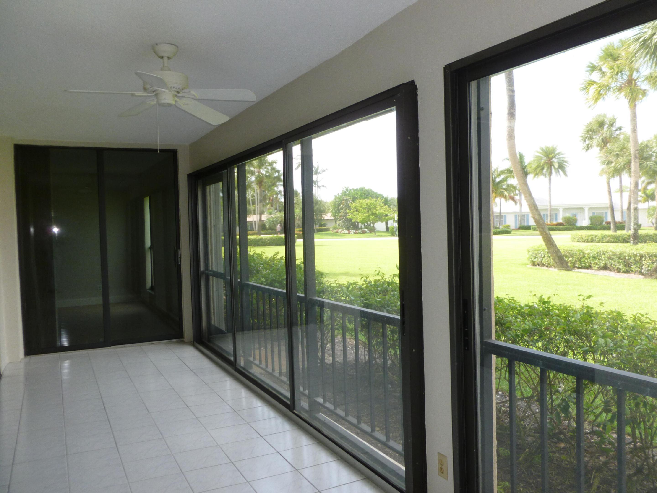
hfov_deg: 63.4
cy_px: 246
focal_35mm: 28
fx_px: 531
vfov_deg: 49.7
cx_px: 328
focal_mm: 5
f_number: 3.3
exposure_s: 1/125
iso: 100
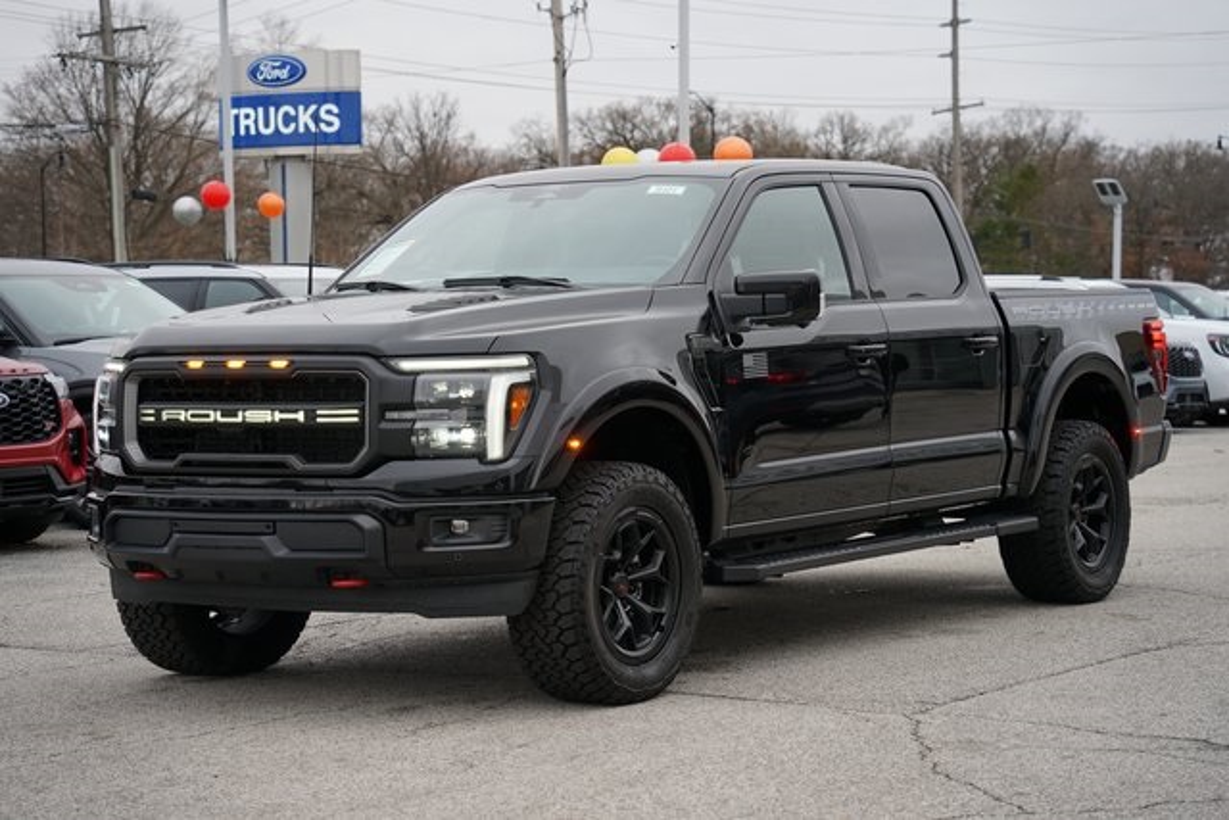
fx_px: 2527
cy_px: 410
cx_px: 614
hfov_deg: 27.3
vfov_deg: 18.4
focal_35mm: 74
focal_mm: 74
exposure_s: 1/80
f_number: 4
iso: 320
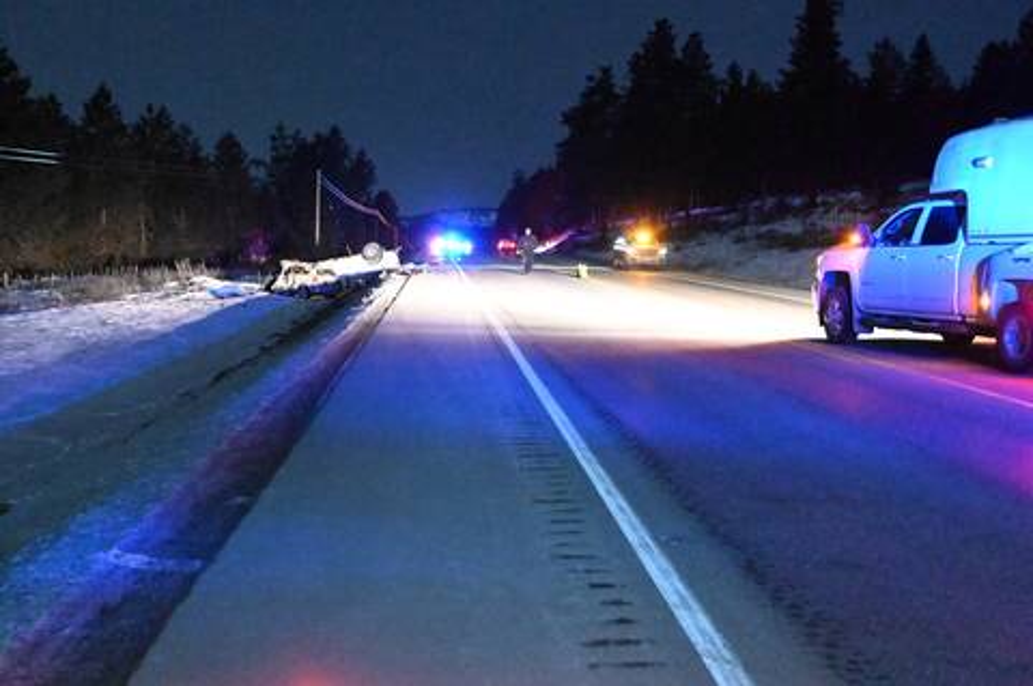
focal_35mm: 51
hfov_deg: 38.9
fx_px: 1462
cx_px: 516
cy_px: 343
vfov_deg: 26.4
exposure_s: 1/8
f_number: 4.5
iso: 25600
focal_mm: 34
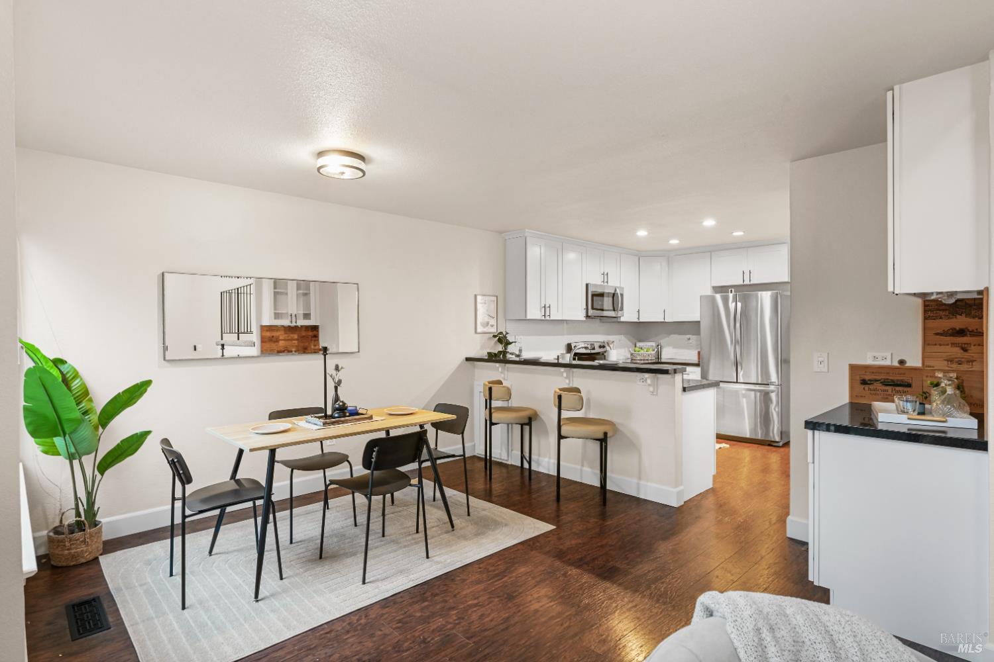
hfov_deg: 88.4
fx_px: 511
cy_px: 331
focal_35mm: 18
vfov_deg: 65.9
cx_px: 497
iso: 800
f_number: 9
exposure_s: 1/1.25
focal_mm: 18.5
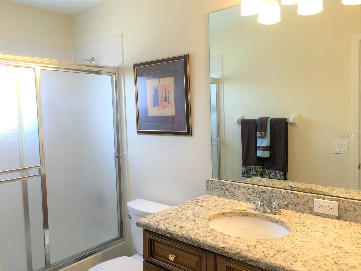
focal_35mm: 29
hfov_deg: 61.7
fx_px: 302
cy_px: 136
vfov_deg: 48.2
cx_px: 180
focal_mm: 4.15
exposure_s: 1/30
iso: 32
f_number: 2.2
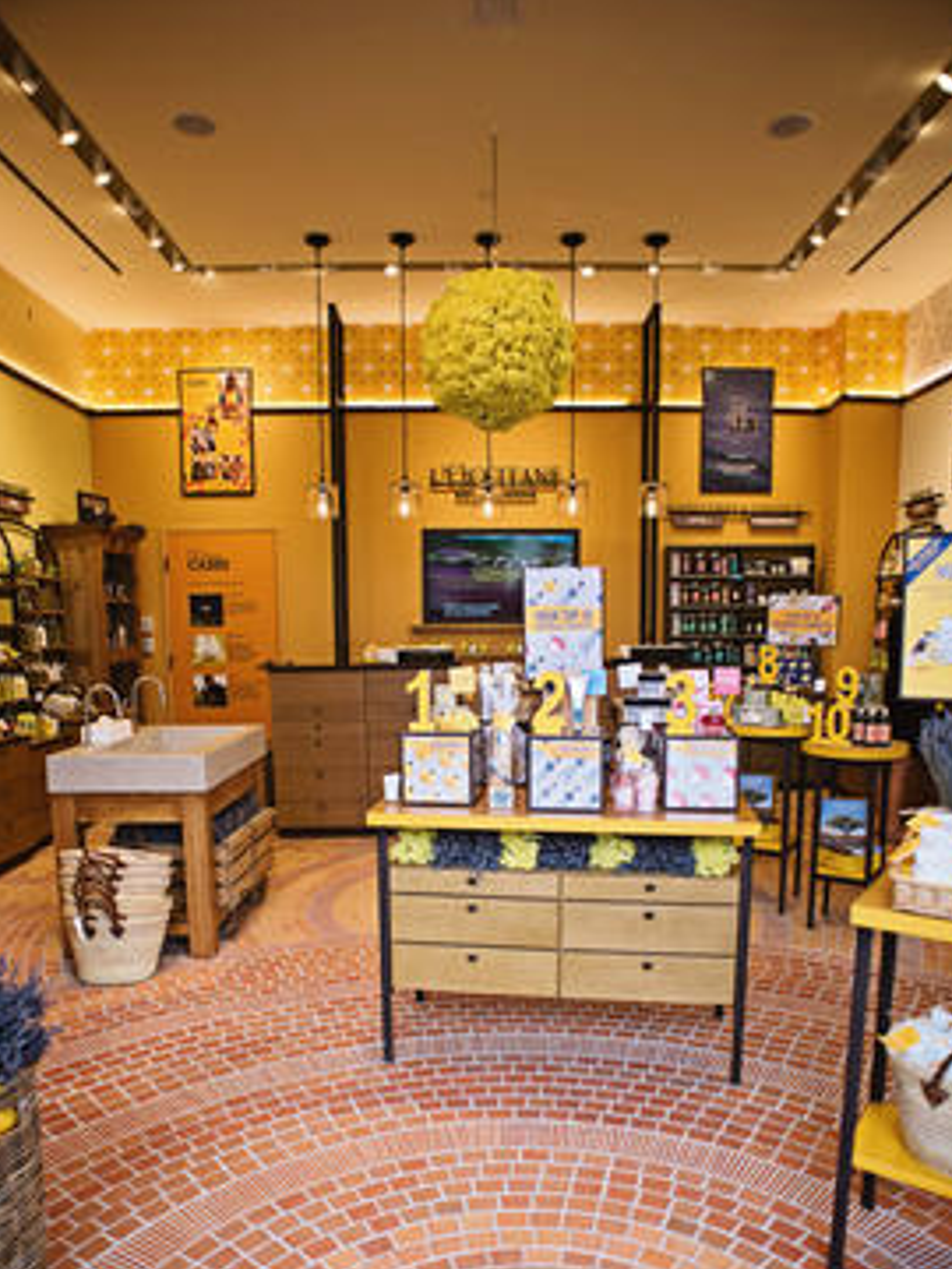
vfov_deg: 71.0
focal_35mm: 24
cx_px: 490
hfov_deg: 56.8
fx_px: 880
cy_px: 753
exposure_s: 1/640
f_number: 2.8
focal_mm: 20
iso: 640
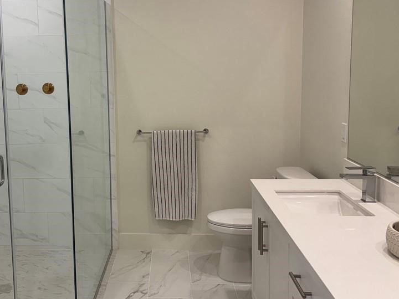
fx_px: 426
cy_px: 121
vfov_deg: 38.5
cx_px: 137
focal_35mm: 37
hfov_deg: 49.4
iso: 64
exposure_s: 1/120
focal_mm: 5.96
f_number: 1.6
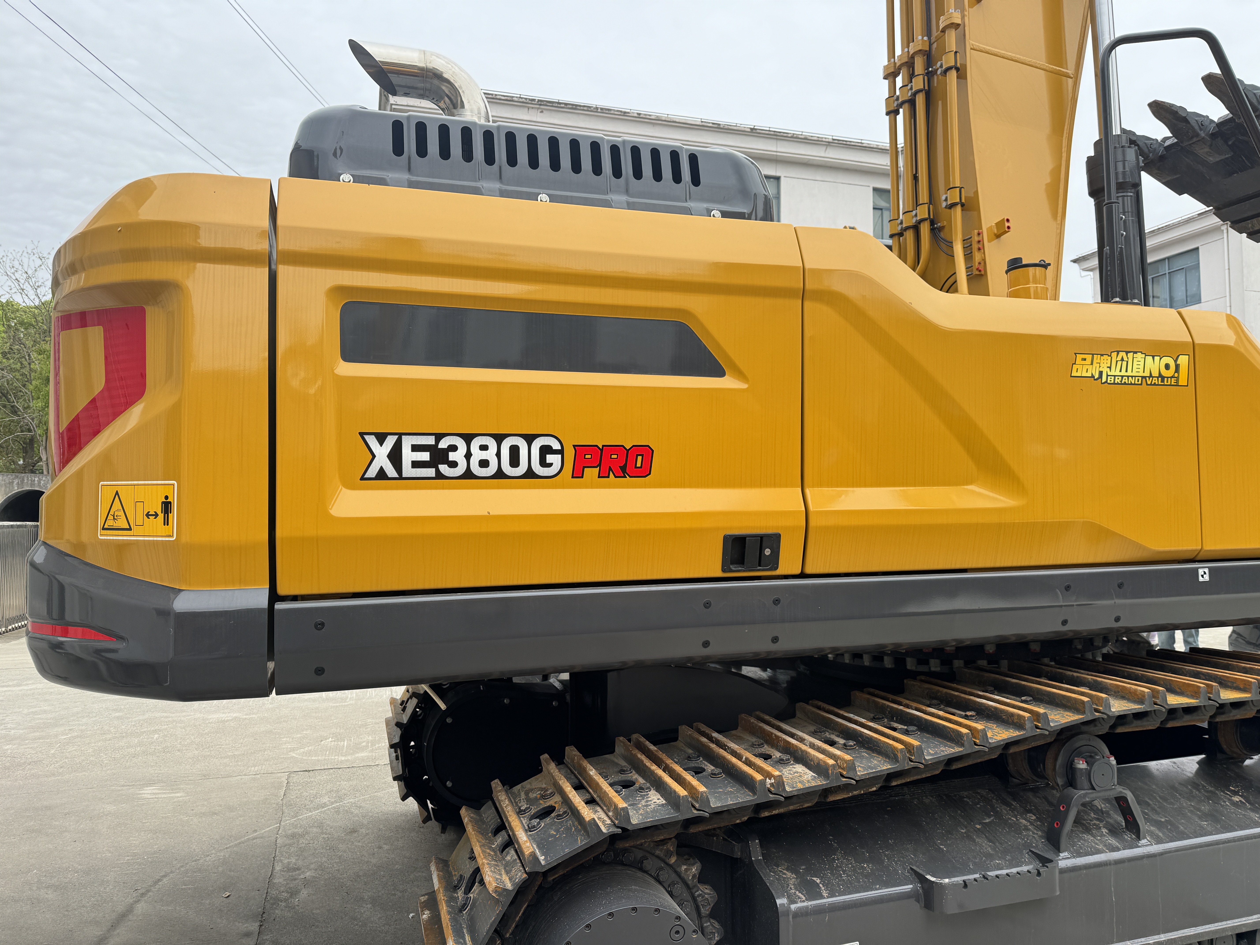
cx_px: 630
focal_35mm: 24
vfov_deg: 56.8
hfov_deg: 71.6
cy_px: 472
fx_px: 874
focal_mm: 6.86
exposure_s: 1/392
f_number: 1.78
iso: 80
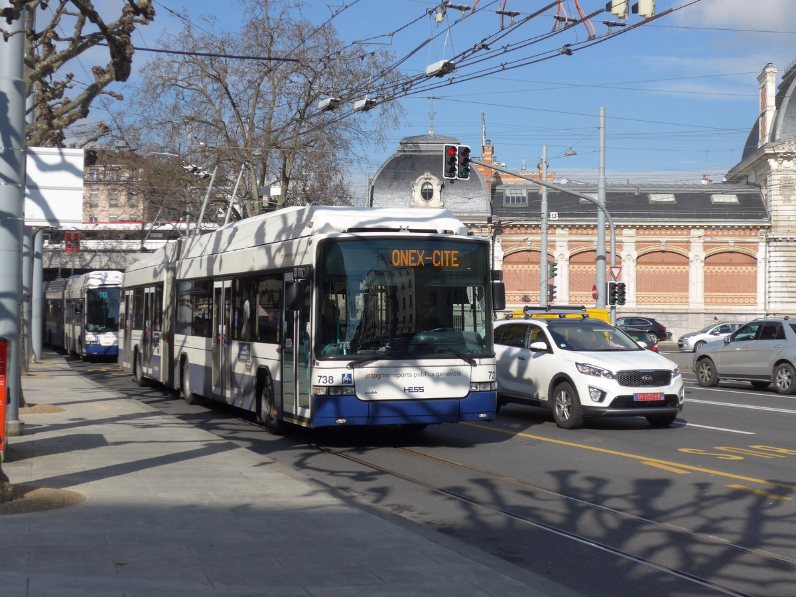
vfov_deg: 26.6
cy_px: 298
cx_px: 398
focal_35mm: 55
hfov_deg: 34.9
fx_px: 1265
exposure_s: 1/1600
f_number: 3.4
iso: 80
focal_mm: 11.3
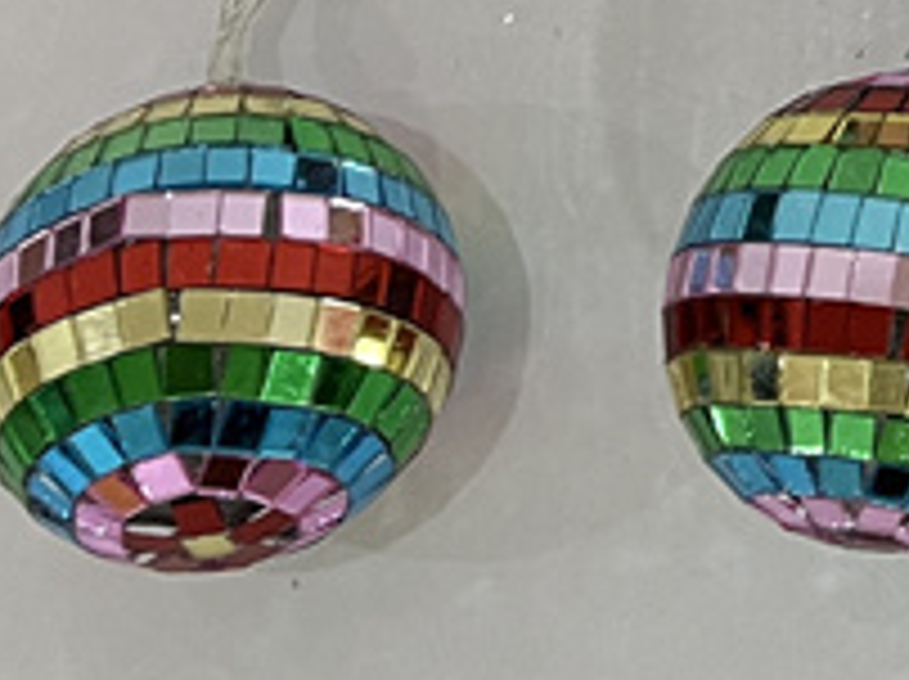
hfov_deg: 14.0
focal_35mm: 129
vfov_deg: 10.6
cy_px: -612
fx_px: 3383
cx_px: 1512
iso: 100
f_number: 1.6
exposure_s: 1/50
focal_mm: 5.1
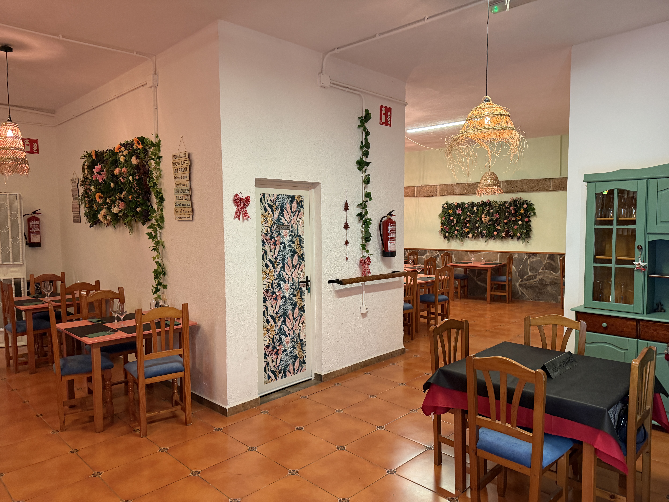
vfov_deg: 56.8
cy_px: 251
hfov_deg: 71.6
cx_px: 334
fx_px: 464
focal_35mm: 24
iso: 400
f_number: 1.78
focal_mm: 6.76
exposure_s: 1/50
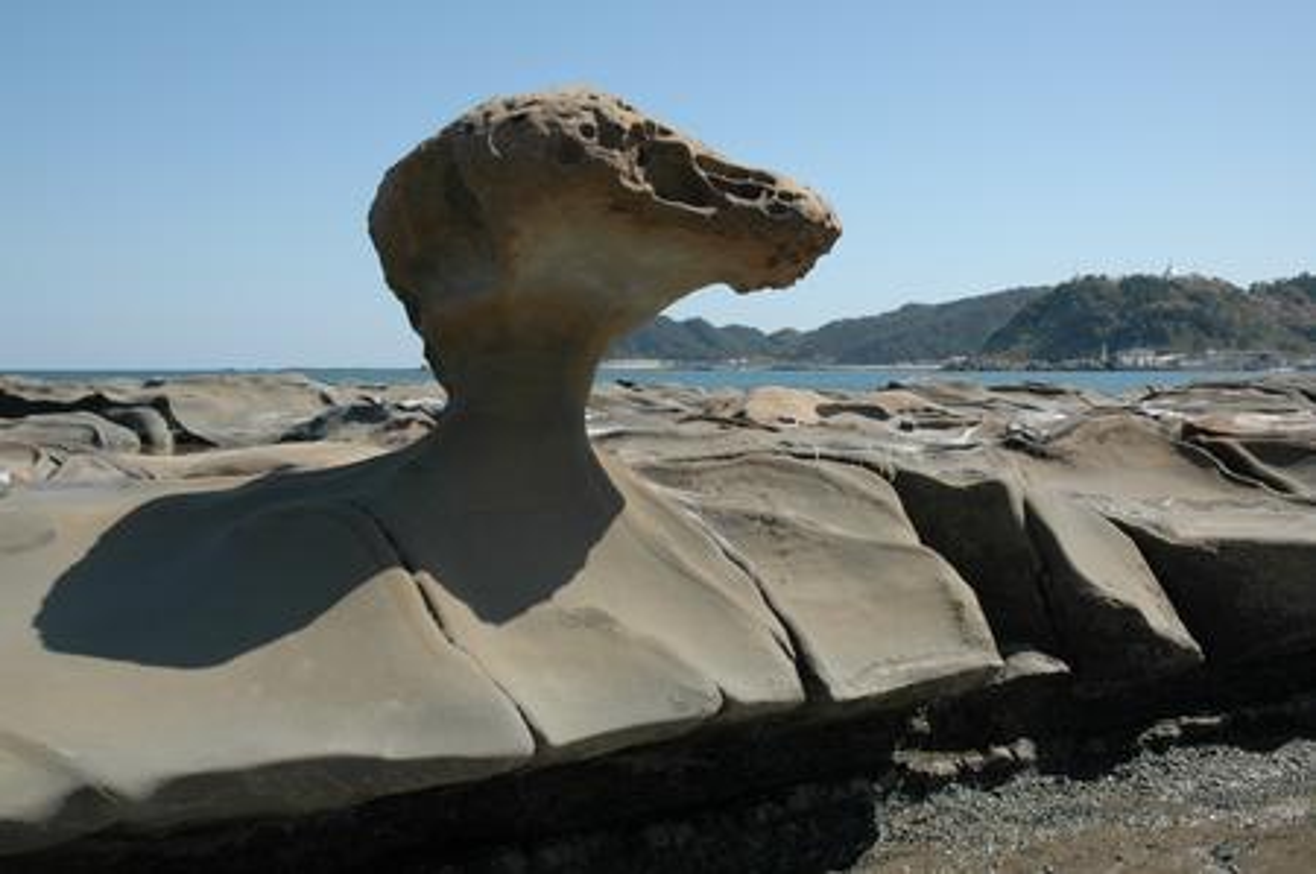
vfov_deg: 32.9
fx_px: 1479
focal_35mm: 40
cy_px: 437
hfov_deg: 48.0
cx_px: 658
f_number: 9
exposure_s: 1/320
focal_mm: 27
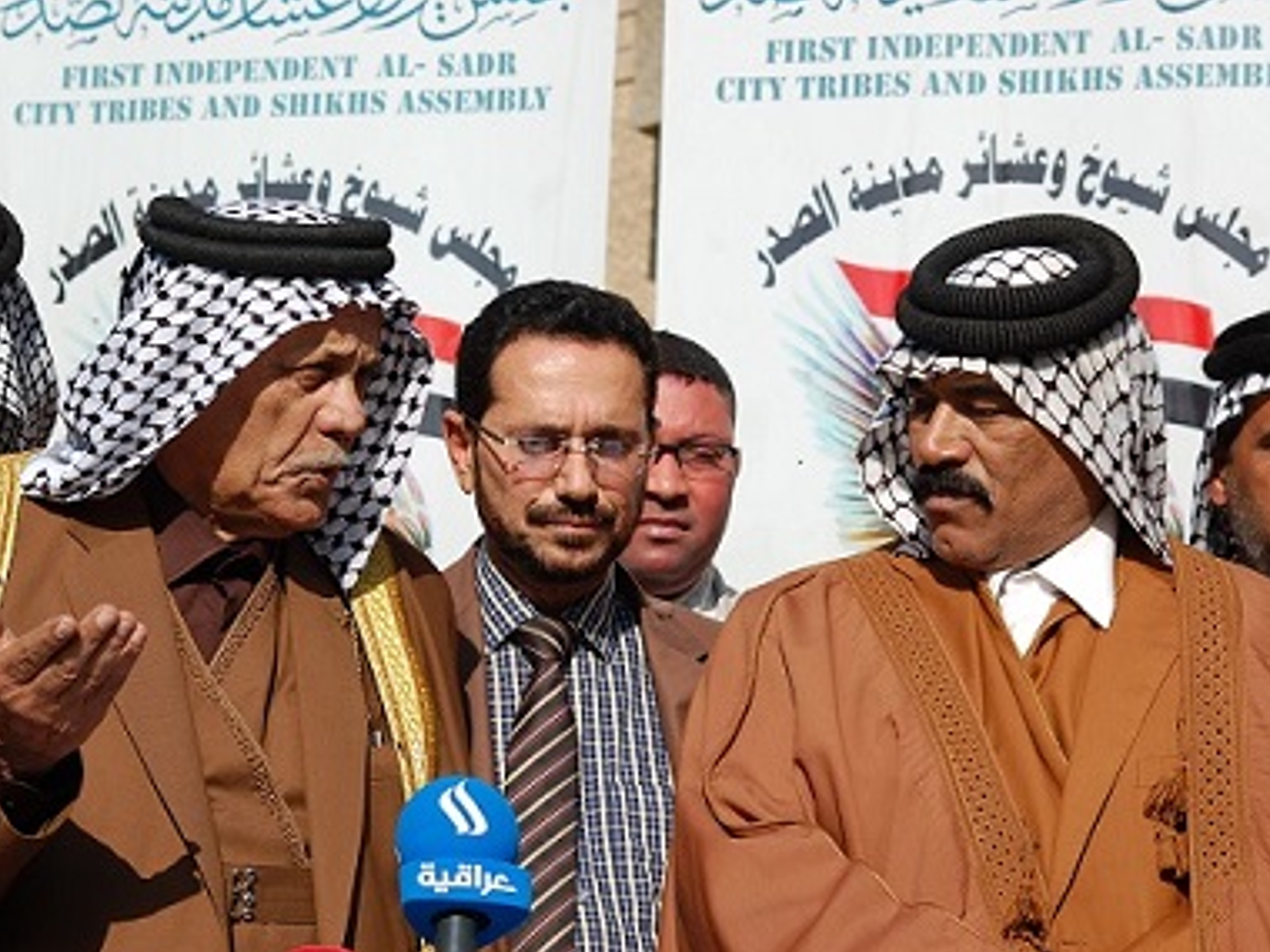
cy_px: 478
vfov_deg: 12.9
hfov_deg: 17.1
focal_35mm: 115
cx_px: 612
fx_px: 4219
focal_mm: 70
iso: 200
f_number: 6.3
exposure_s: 1/640
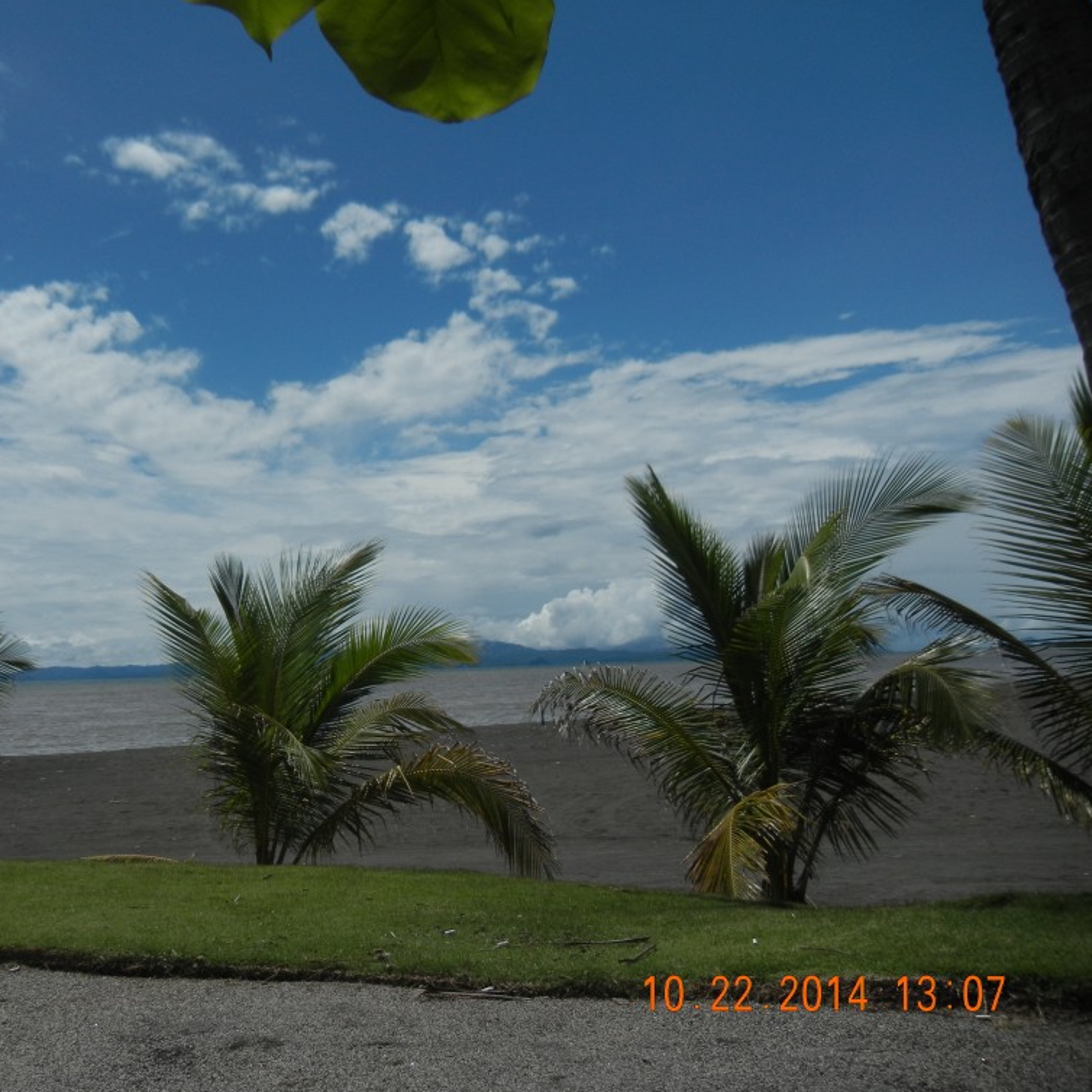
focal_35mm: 36
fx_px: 1285
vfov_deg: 46.0
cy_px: 553
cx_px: 355
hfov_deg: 45.3
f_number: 7
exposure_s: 1/1456
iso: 160
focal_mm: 5.4
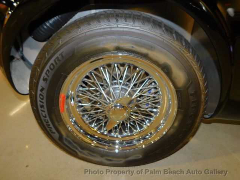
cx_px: 120
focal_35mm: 23
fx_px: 159
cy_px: 90
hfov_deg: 73.9
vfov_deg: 58.9
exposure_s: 1/30
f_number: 3
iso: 200
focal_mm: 4
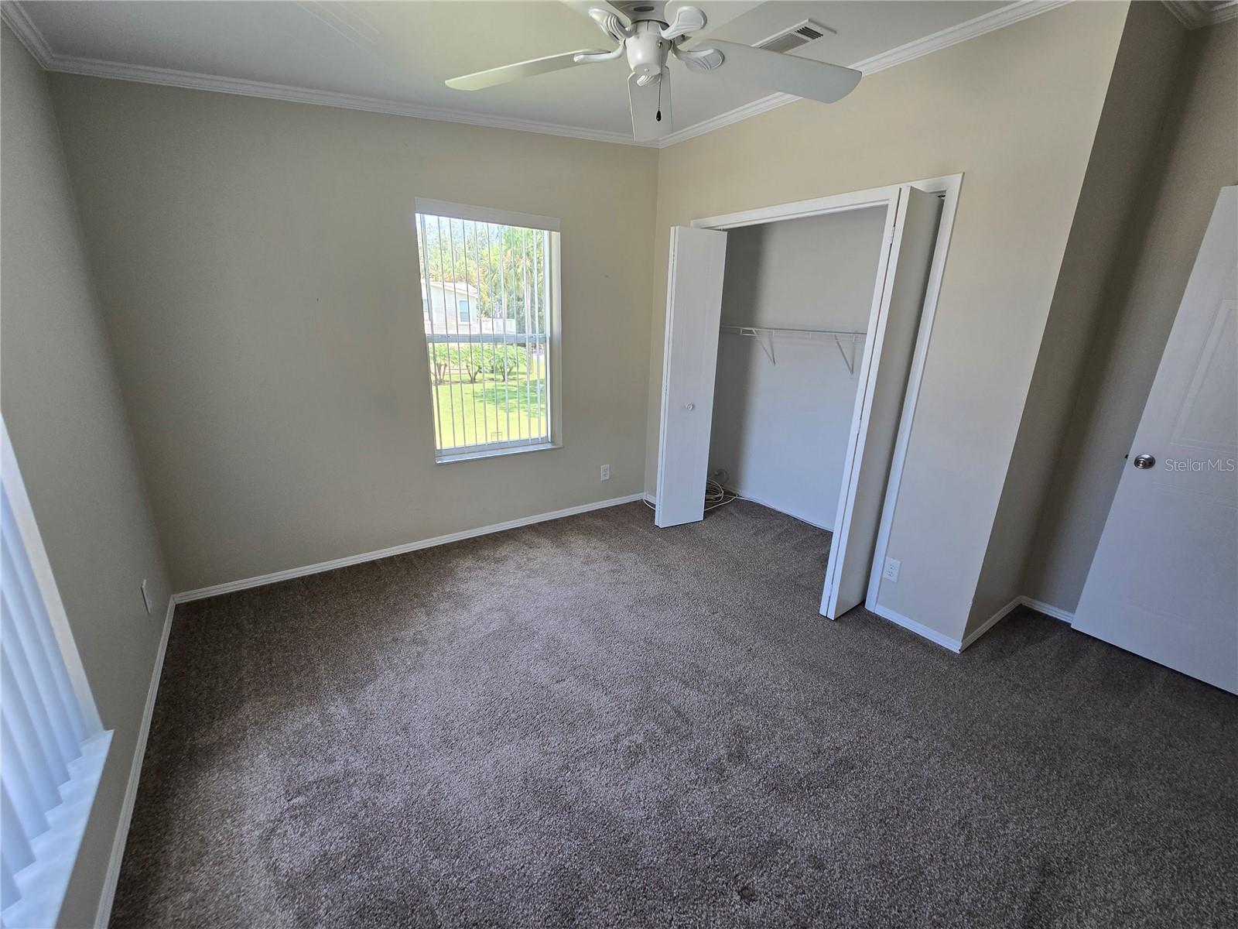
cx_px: 619
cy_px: 464
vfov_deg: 89.9
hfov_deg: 106.2
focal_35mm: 13
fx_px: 465
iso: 64
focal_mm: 2.2
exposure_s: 1/60
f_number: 2.2
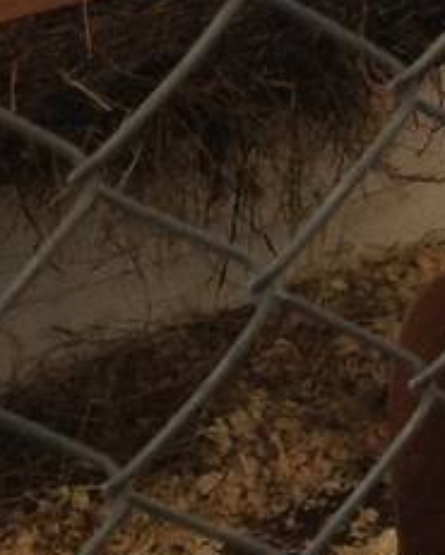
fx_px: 3899
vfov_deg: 8.0
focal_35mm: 237
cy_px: -197
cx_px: 998
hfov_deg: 6.3
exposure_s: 1/120
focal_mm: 4.28
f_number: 2.4
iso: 64
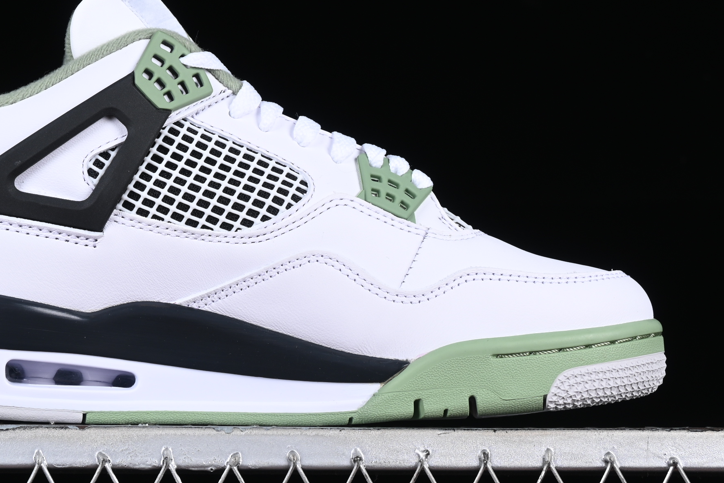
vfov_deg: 12.1
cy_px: 194
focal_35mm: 113
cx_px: 247
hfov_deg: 18.1
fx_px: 2273
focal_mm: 48
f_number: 8
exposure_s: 1/125
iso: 160
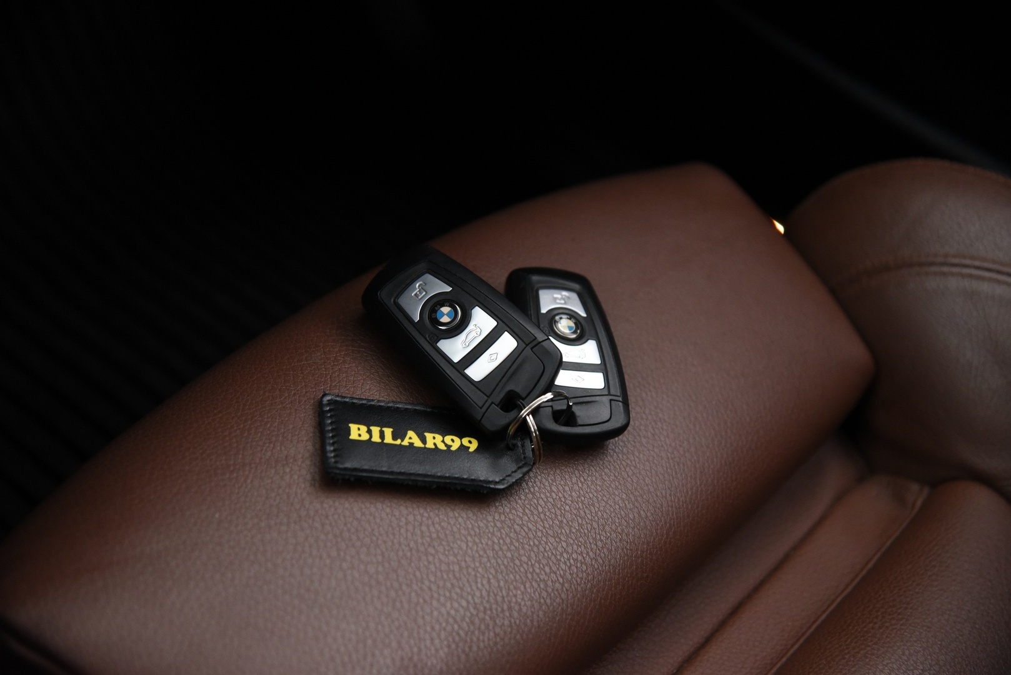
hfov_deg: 34.5
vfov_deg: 23.4
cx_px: 506
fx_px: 1629
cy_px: 338
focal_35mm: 58
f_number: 4
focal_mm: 58
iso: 4000
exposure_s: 1/20
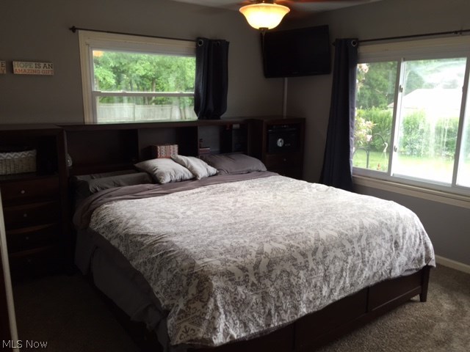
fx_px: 394
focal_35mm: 29
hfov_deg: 61.7
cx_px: 235
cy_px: 176
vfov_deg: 48.2
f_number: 2.2
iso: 32
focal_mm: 4.15
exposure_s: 1/40
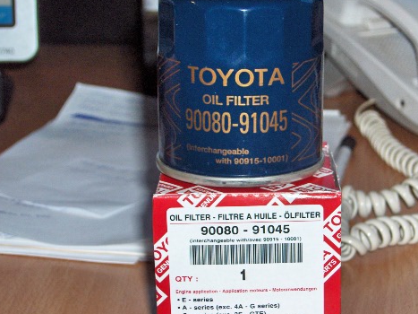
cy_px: 190
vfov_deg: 15.4
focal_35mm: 96
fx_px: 1159
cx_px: 284
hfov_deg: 20.4
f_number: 3.5
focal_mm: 14.3
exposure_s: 1/90
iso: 100
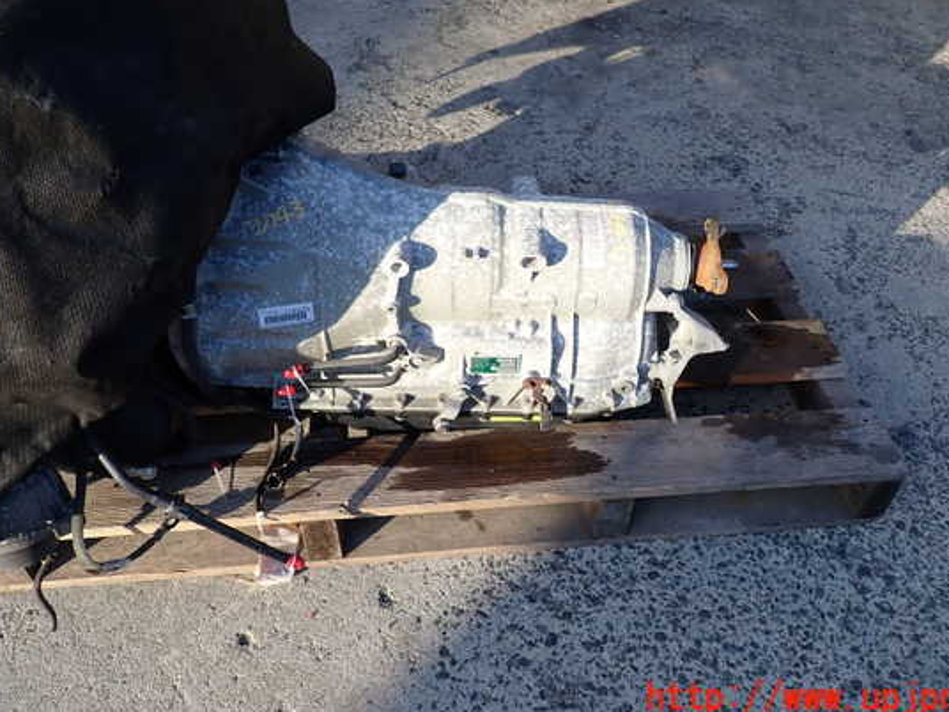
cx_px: 515
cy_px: 322
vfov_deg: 49.7
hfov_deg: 63.3
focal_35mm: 28
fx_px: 768
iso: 100
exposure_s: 1/400
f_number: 2.8
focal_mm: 4.5
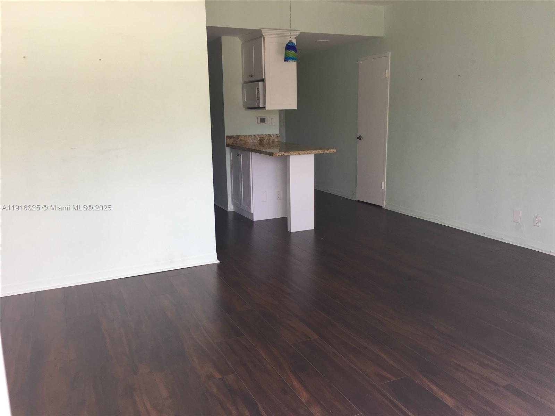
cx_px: 278
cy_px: 208
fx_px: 465
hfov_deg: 61.7
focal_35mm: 29
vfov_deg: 48.2
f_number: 2.2
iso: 32
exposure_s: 1/120
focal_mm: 4.15
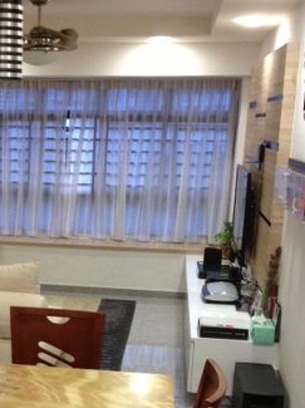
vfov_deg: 27.9
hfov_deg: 20.7
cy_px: 296
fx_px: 812
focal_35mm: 69
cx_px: 16
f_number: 2.4
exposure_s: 1/20
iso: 200
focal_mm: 4.28
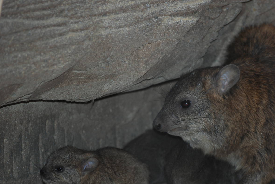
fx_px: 3026
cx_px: 168
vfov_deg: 3.5
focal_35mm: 396
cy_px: 107
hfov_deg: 5.2
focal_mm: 195
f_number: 5
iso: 200
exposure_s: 1/60
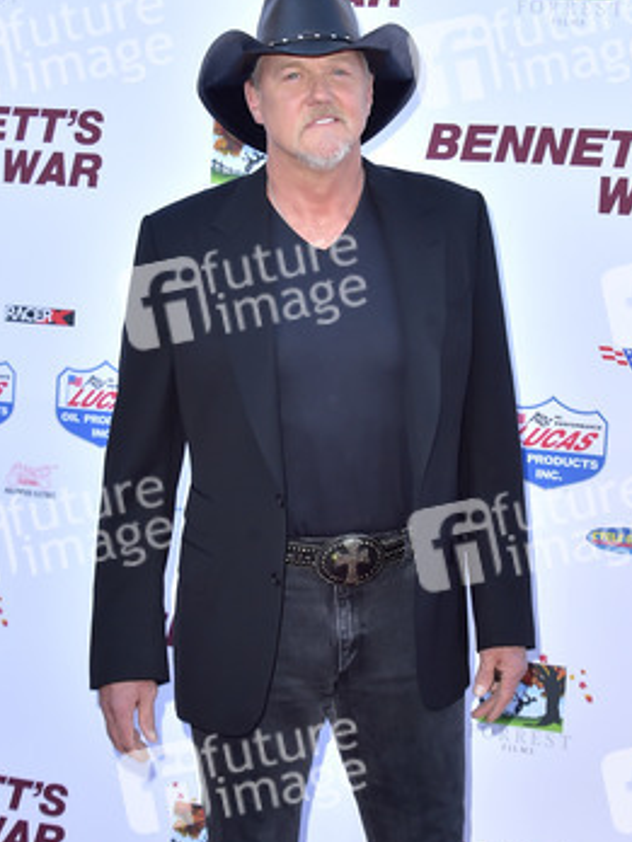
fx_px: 1290
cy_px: 414
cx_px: 314
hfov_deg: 27.5
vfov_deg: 36.2
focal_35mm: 53
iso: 320
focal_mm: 48
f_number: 7.1
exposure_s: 1/250
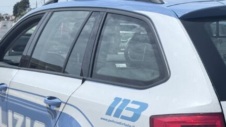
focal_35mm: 91
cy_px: 136
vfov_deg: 13.1
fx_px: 546
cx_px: 125
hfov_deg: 23.4
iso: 64
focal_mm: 6.76
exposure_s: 1/6536
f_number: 1.78
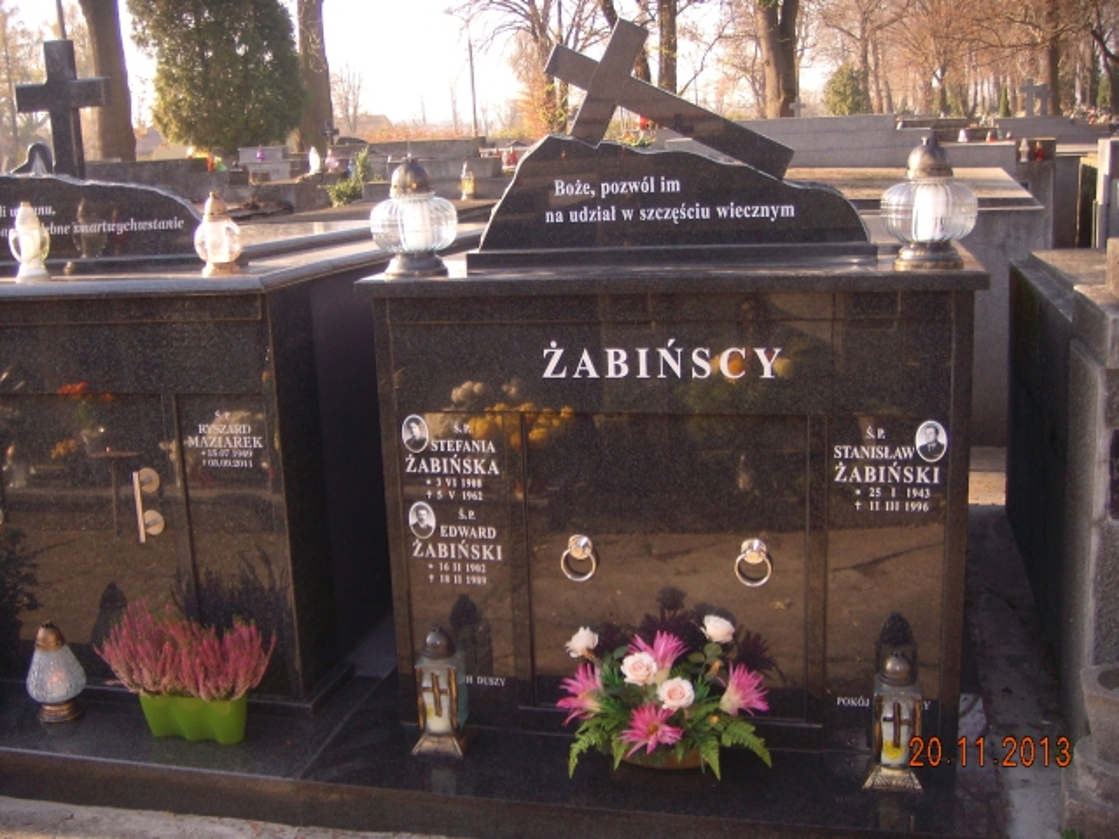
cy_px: 420
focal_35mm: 38
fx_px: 1228
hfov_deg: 49.0
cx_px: 560
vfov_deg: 37.7
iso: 64
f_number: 3.5
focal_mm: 6.4
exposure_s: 1/111
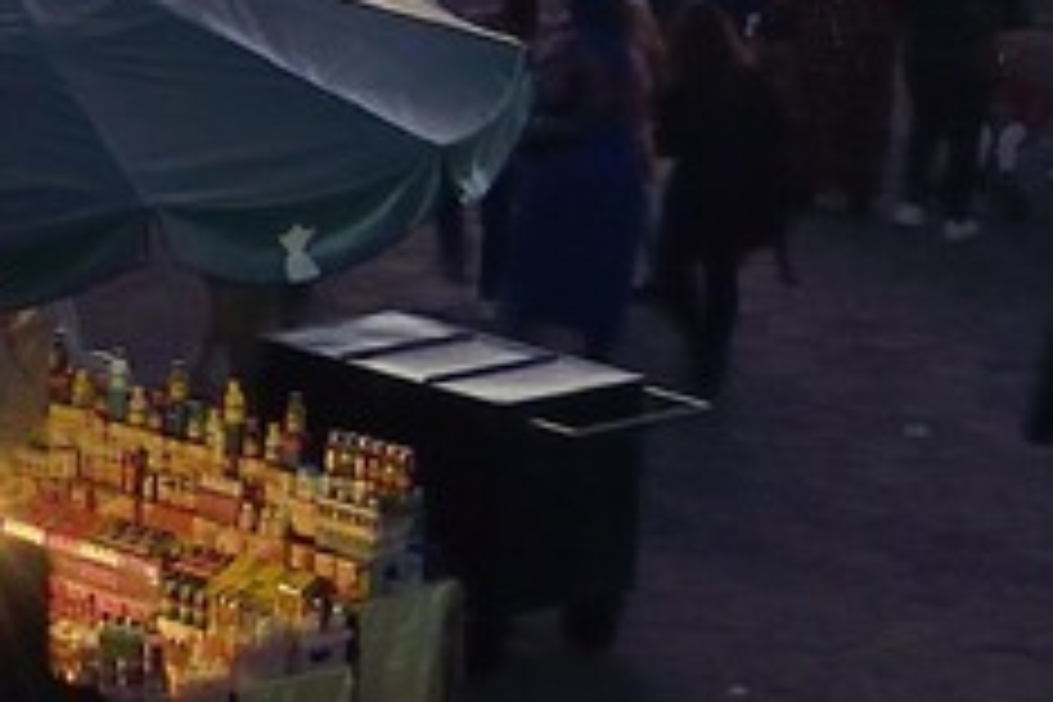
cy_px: -616
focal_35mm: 232
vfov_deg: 5.8
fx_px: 6785
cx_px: -2142
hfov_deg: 7.7
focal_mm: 34
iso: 800
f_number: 11
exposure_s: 1/10
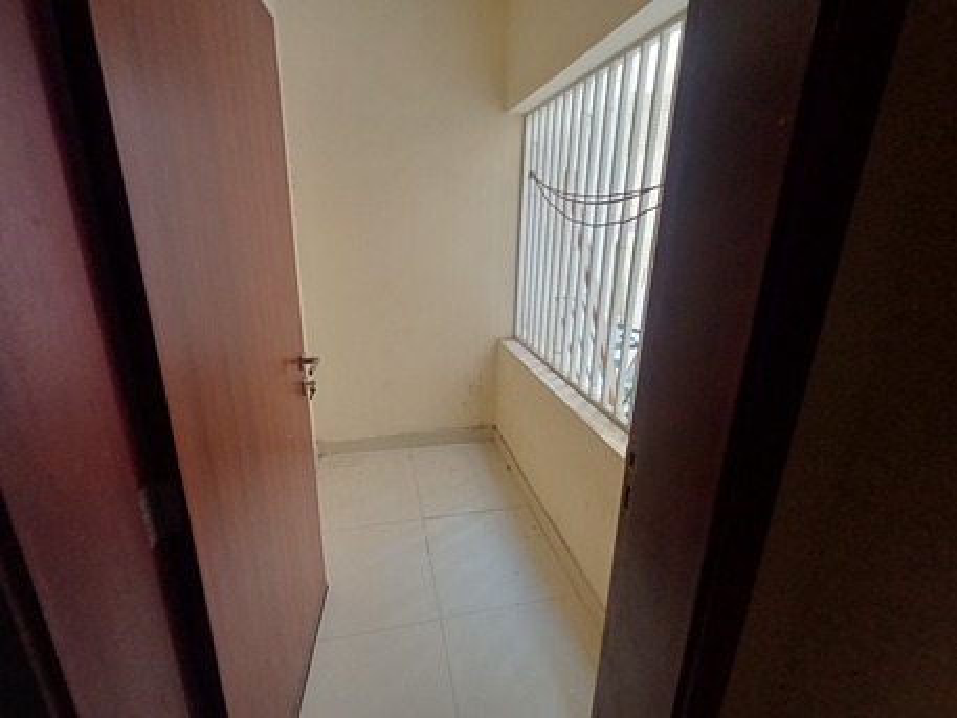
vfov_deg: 78.1
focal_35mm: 16
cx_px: 478
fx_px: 442
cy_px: 359
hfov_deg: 94.5
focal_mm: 1.64
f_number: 2.2
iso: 200
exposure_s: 1/50
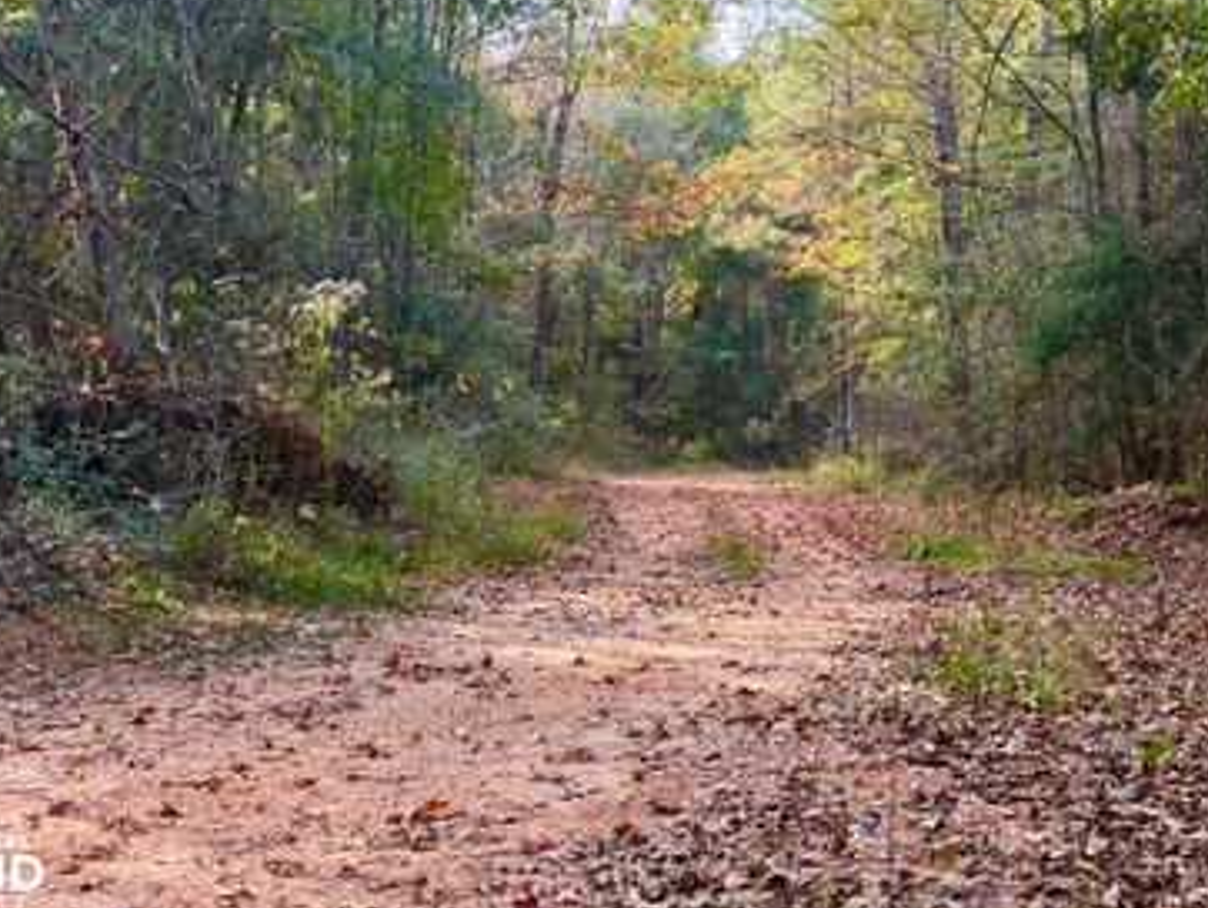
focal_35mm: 57
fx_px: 1990
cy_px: 379
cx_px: 611
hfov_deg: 33.8
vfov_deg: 25.7
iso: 64
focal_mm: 6.76
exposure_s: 1/239
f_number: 1.78
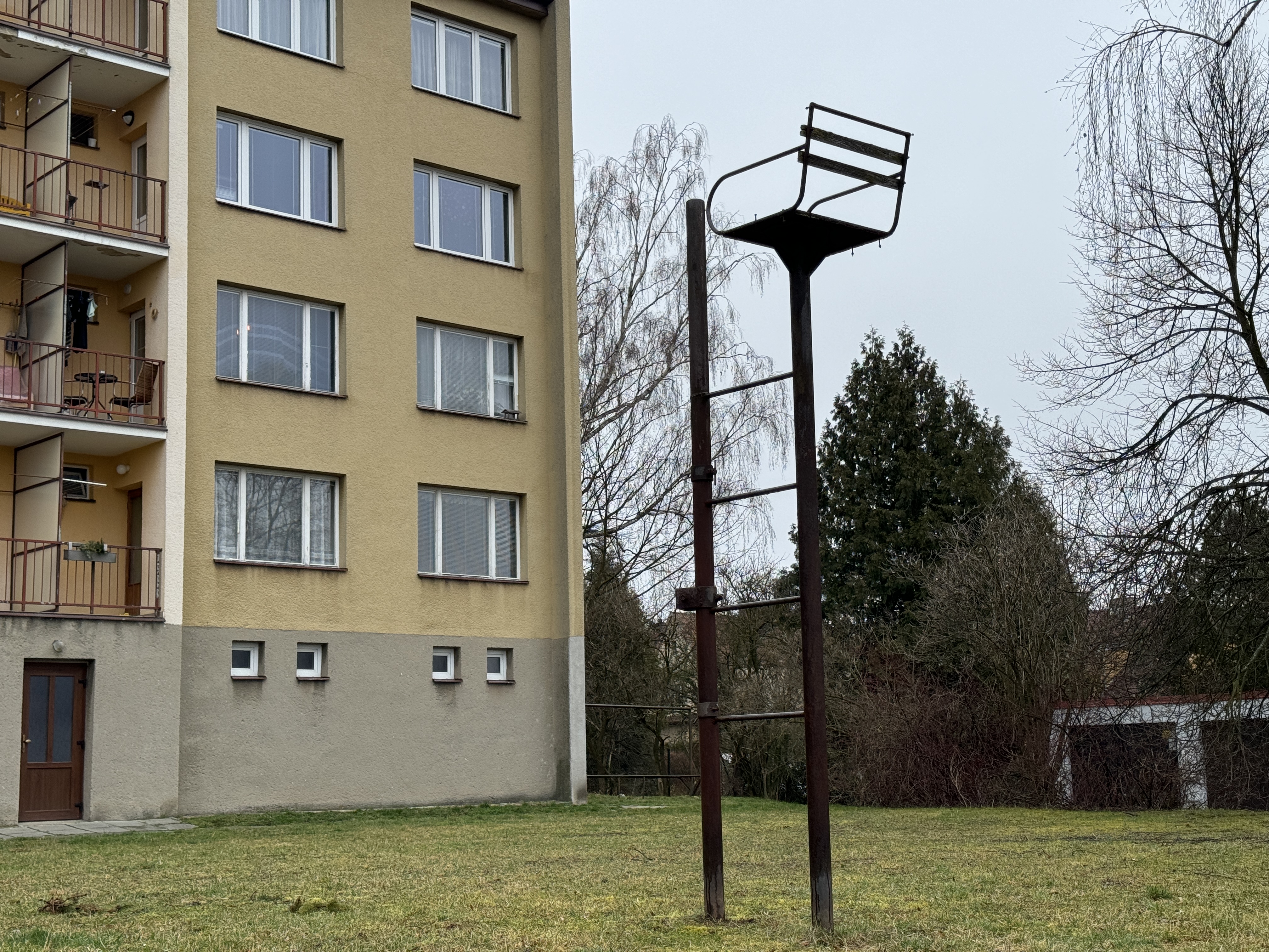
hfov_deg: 39.7
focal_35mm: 48
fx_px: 1760
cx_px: 634
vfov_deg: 30.3
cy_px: 476
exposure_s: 1/1094
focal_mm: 6.86
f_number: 1.78
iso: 64
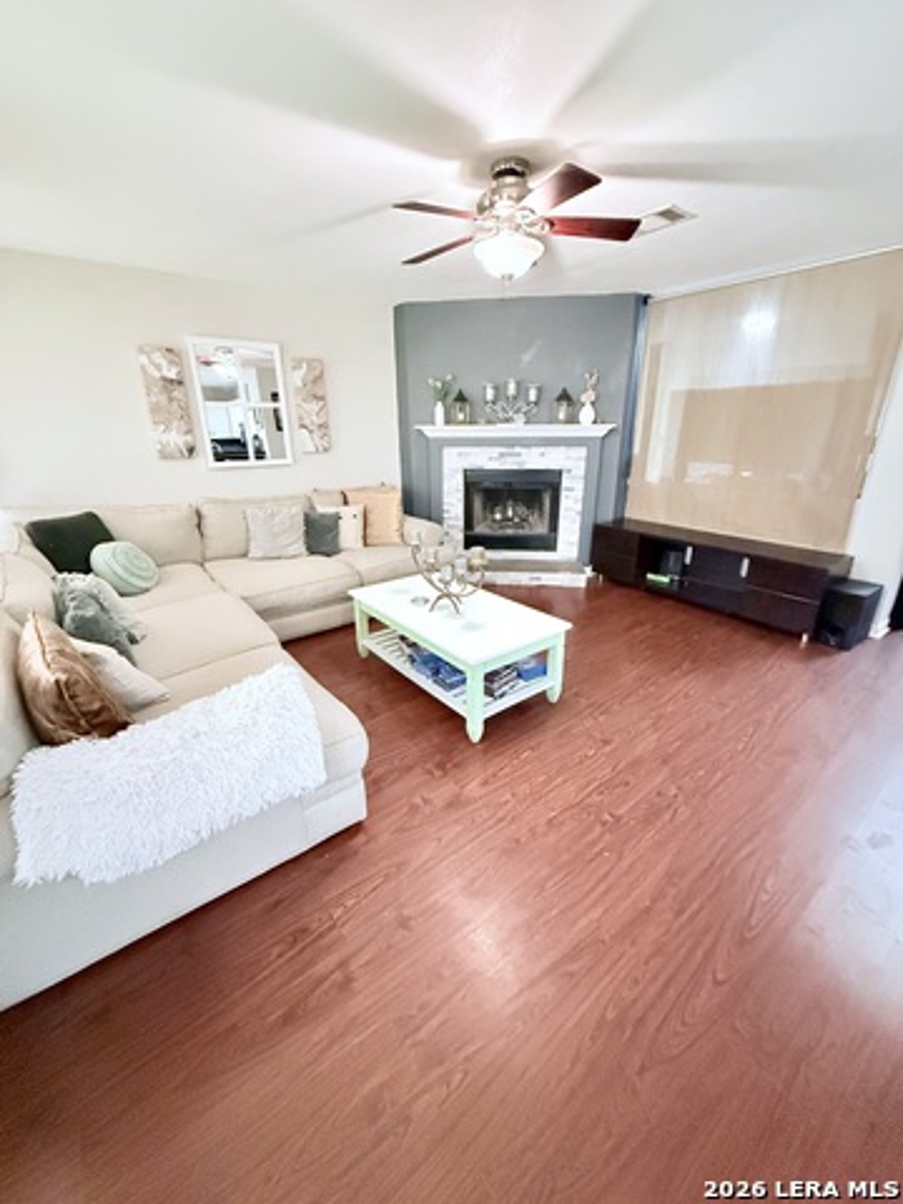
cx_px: 452
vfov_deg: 102.1
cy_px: 602
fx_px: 487
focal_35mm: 14
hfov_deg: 85.7
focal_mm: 2.22
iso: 1250
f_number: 2.2
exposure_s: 1/60
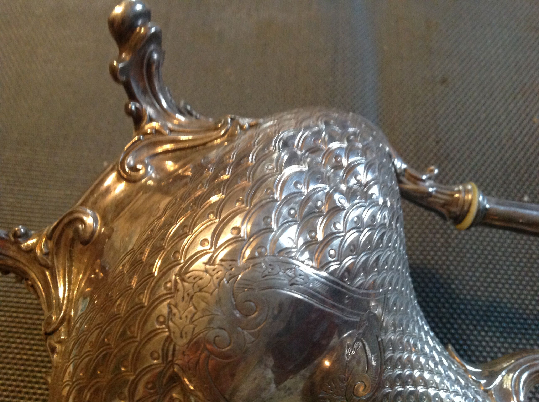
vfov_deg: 40.6
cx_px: 270
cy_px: 201
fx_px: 544
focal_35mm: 35
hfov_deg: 52.7
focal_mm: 4.28
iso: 400
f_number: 2.4
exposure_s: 1/15
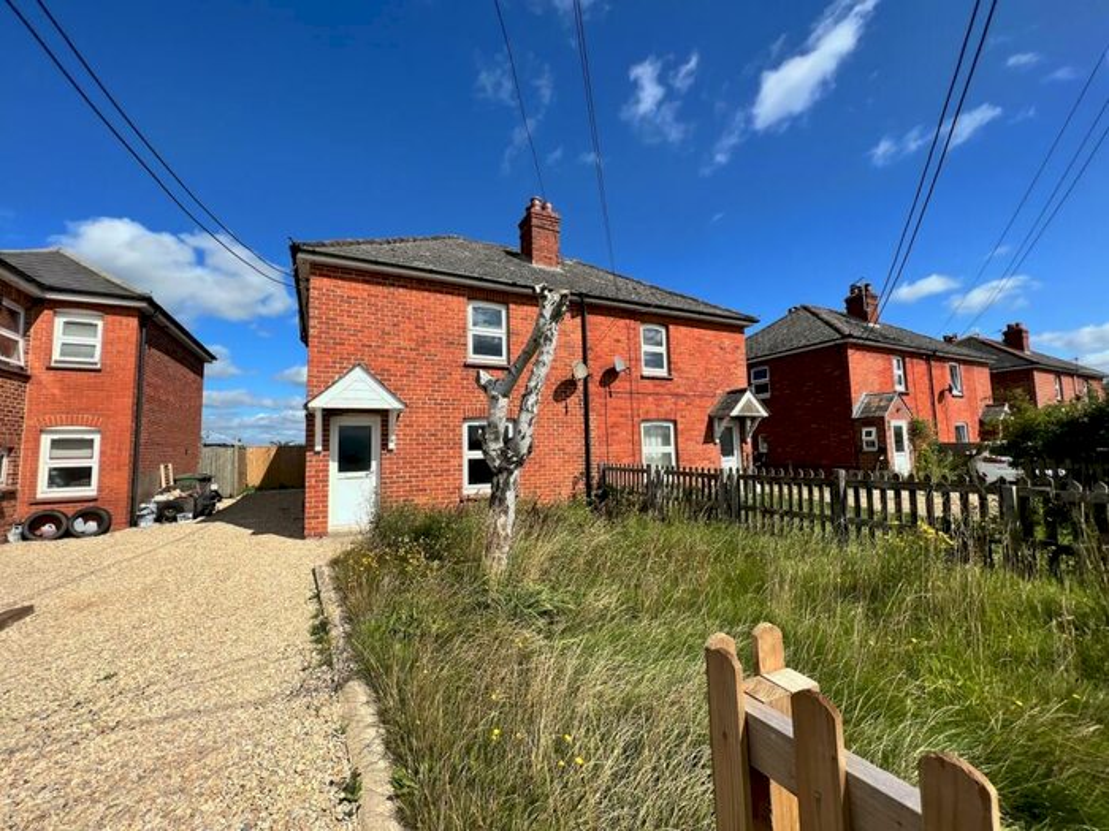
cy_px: 416
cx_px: 554
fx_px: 416
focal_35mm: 13
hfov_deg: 106.2
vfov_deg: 89.9
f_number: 1.8
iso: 32
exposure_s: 1/2053
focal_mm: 1.57
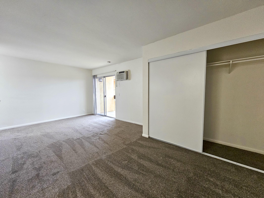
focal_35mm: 13
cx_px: 132
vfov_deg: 89.9
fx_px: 99
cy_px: 99
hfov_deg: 106.2
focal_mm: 2.2
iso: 400
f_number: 2.2
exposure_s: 1/60
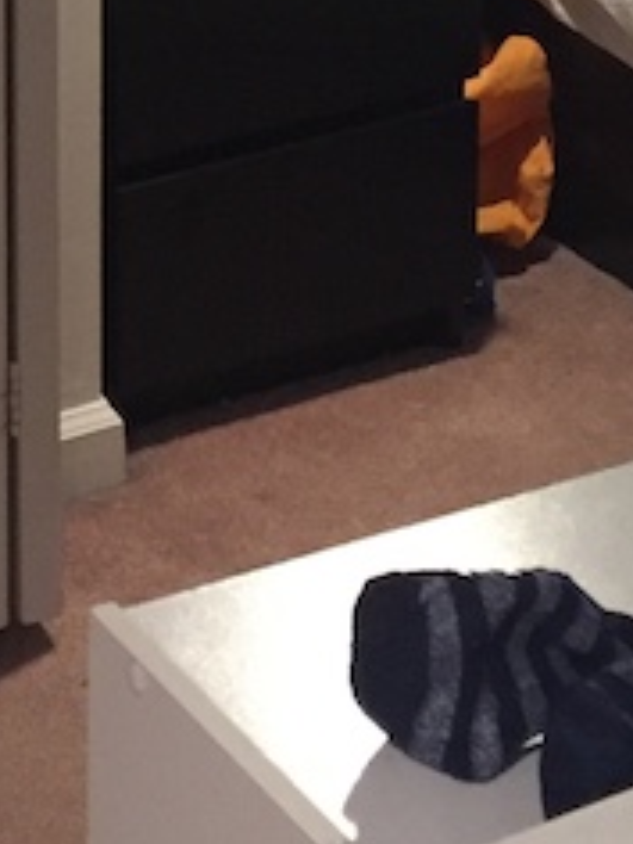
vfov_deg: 14.1
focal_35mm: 126
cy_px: -608
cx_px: -254
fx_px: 3072
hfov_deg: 11.4
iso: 200
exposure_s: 1/30
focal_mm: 4.15
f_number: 2.2
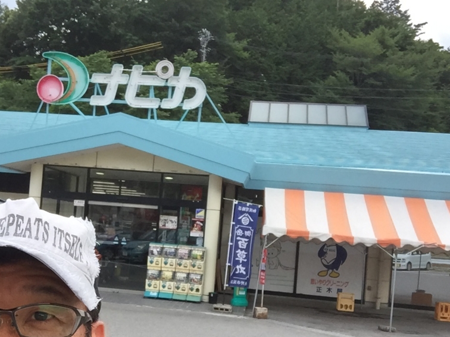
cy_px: 215
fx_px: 546
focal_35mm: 42
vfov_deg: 34.1
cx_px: 186
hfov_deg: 44.6
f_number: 2.2
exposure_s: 1/604
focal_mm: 2.65
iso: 32
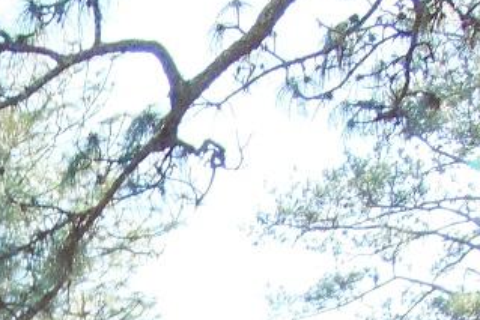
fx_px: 1401
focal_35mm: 105
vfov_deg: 11.6
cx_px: -152
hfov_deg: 18.1
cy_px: 667
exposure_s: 1/320
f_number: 3
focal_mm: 4.5
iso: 80
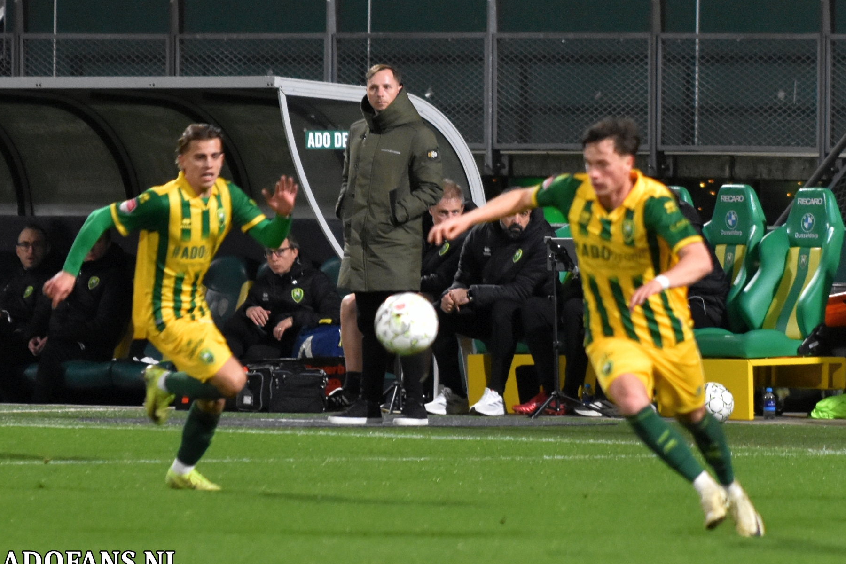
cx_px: 417
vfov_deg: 4.3
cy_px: 273
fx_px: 7519
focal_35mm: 320
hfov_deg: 6.4
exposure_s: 1/500
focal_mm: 200
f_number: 2.8
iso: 2500
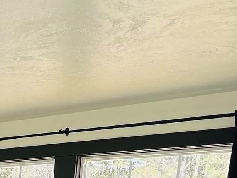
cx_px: -105
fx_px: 445
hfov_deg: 24.3
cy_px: 310
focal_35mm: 65
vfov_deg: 18.3
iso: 32
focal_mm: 1.57
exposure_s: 1/103
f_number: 1.8
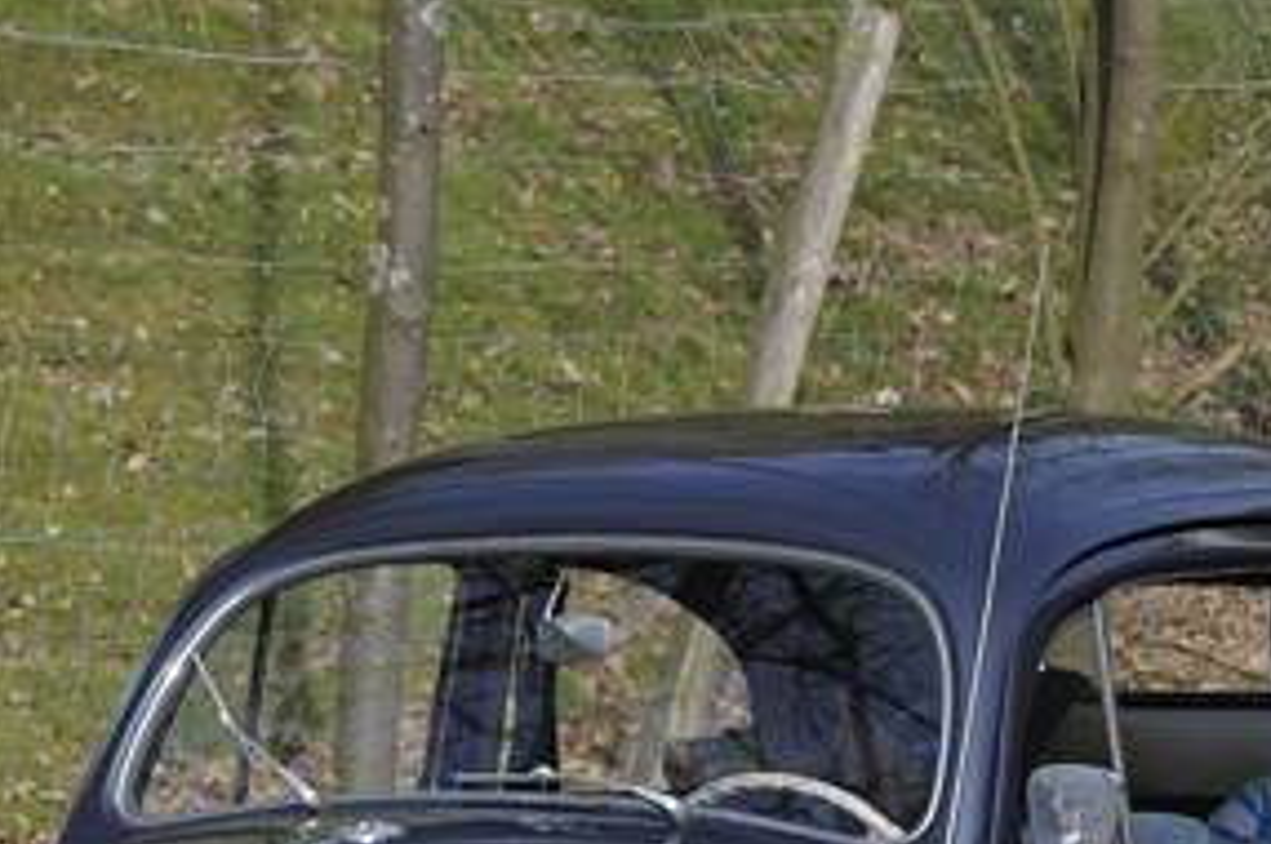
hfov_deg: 10.5
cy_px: 1142
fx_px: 6912
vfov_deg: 6.9
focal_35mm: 196
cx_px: 533
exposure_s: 1/320
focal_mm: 70
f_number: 9
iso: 200
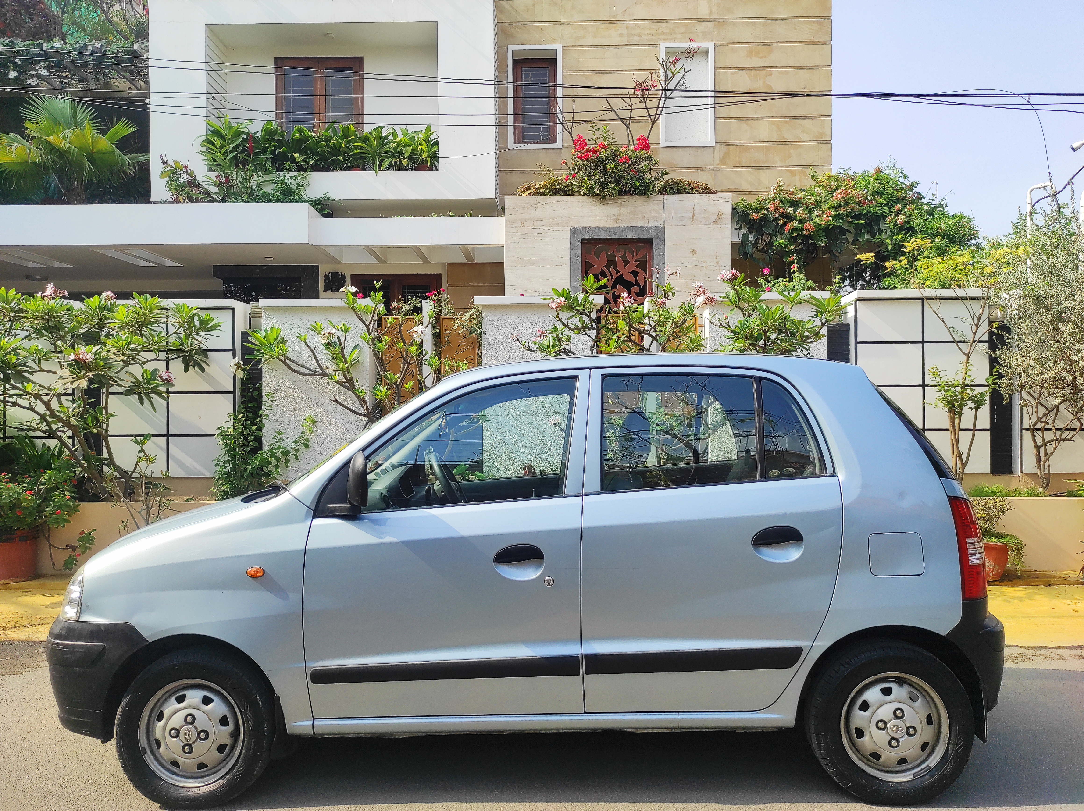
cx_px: 542
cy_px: 406
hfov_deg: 69.4
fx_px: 782
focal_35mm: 25
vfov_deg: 54.8
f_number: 1.89
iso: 100
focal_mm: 5.43
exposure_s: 1/1161
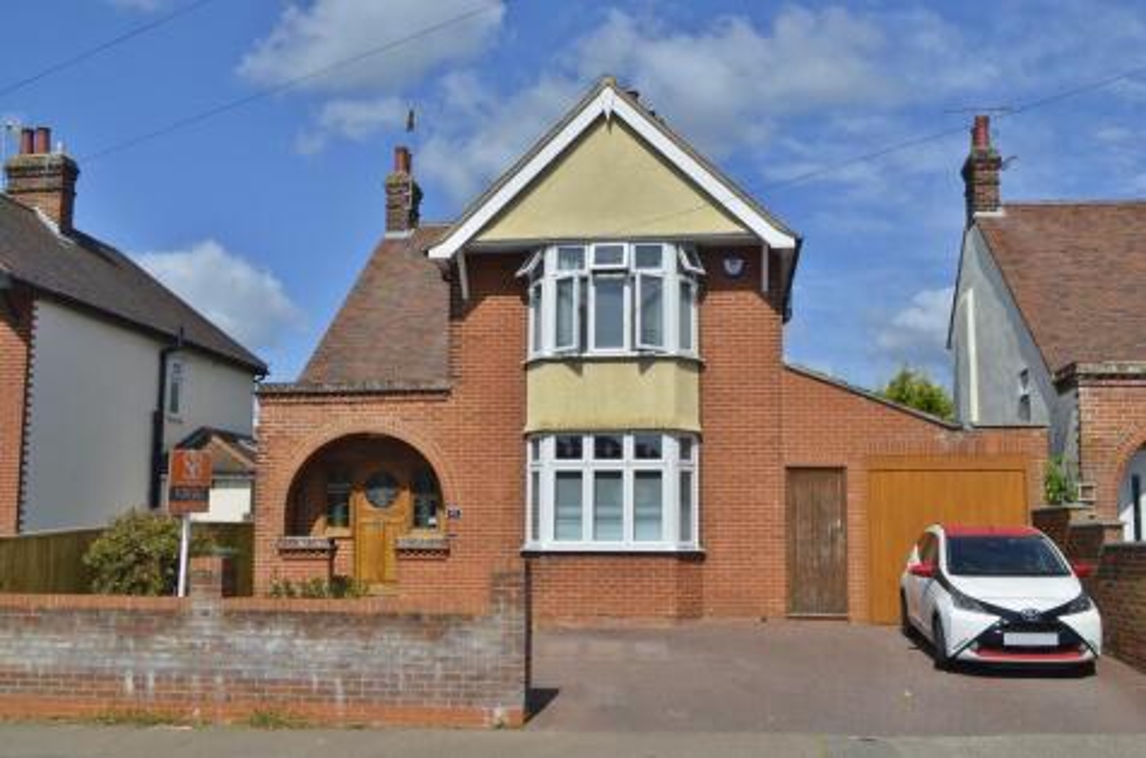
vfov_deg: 36.7
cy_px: 379
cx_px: 573
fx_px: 1143
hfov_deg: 53.2
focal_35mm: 36
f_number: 9
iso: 100
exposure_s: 1/320
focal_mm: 24
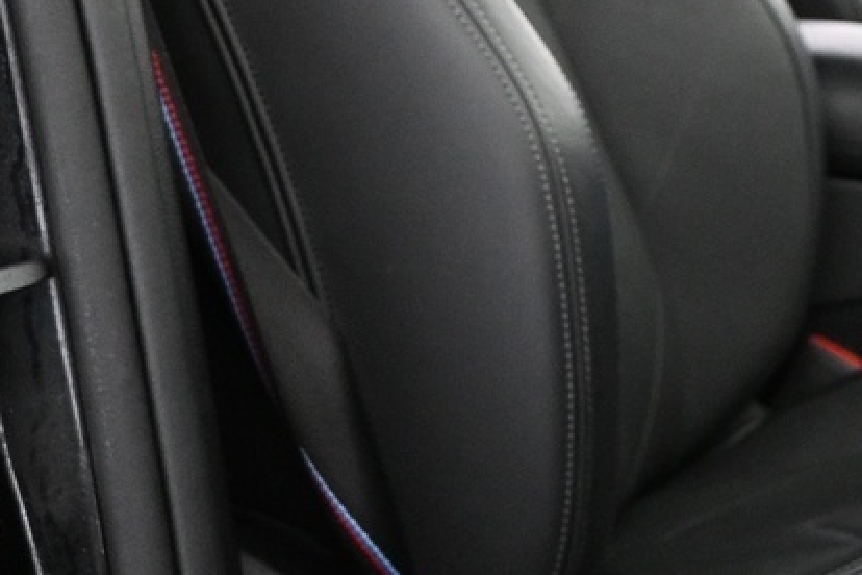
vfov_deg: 14.0
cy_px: -148
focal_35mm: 94
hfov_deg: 19.4
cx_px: 1222
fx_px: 2251
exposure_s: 1/25
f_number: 3.5
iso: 1600
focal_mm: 16
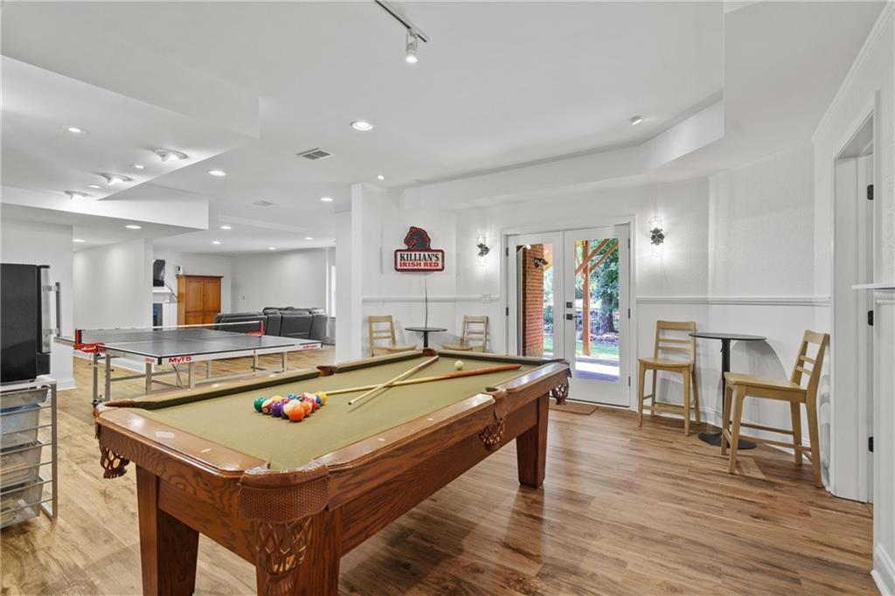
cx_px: 448
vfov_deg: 73.7
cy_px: 298
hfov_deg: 96.8
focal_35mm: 16
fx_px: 398
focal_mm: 16
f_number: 6.3
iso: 1250
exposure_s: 1/15
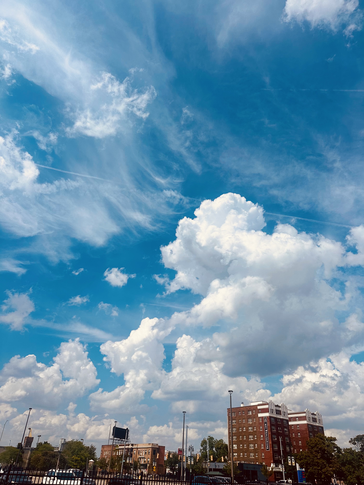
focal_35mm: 24
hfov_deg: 56.8
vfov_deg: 71.6
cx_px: 182
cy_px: 242
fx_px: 336
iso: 80
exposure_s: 1/13699
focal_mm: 6.86
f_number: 1.78
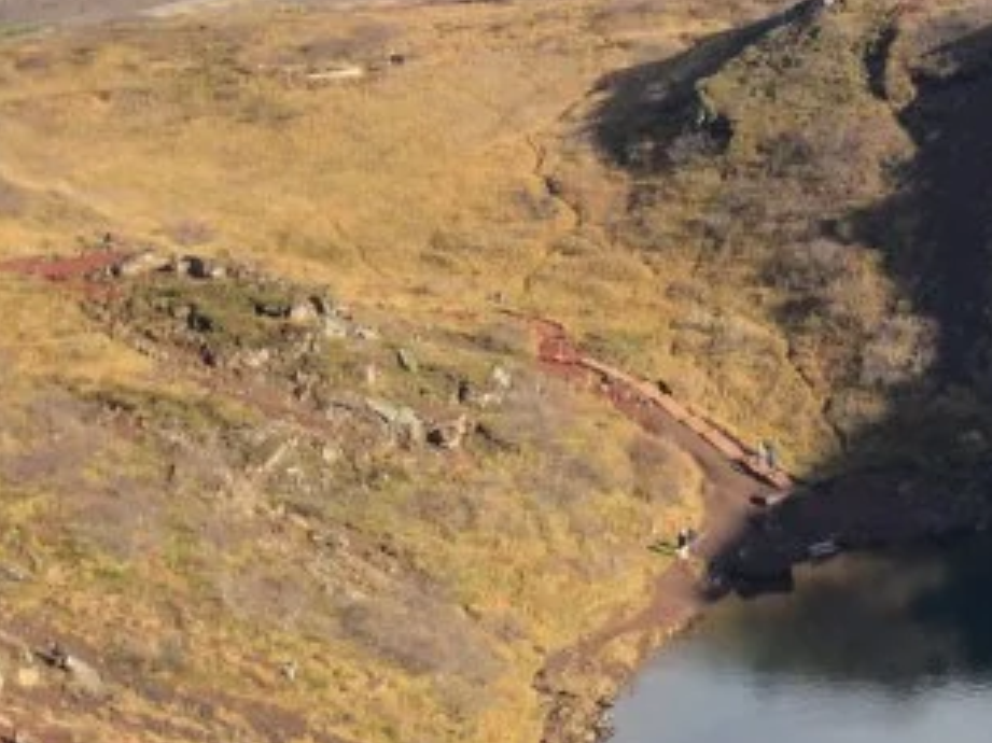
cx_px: 1137
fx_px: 2349
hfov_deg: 22.3
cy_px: 121
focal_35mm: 82
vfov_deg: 17.8
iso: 20
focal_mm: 4
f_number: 1.8
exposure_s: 1/607
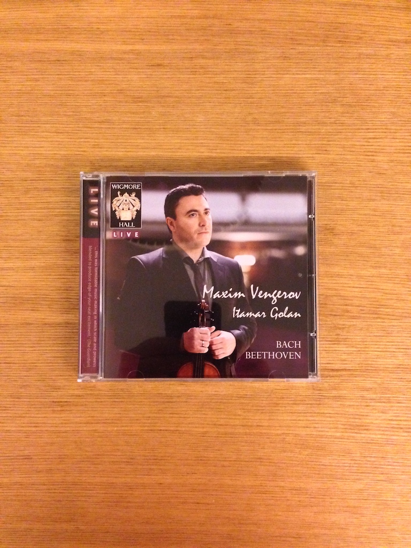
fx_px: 522
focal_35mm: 33
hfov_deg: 42.9
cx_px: 206
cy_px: 274
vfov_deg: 55.4
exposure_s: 1/15
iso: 800
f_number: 2.4
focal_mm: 4.12
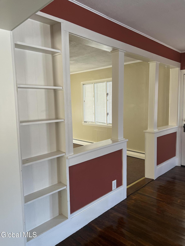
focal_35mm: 26
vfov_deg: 67.3
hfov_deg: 53.1
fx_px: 185
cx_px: 92
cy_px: 123
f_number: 1.5
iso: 125
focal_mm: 5.7
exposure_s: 1/121
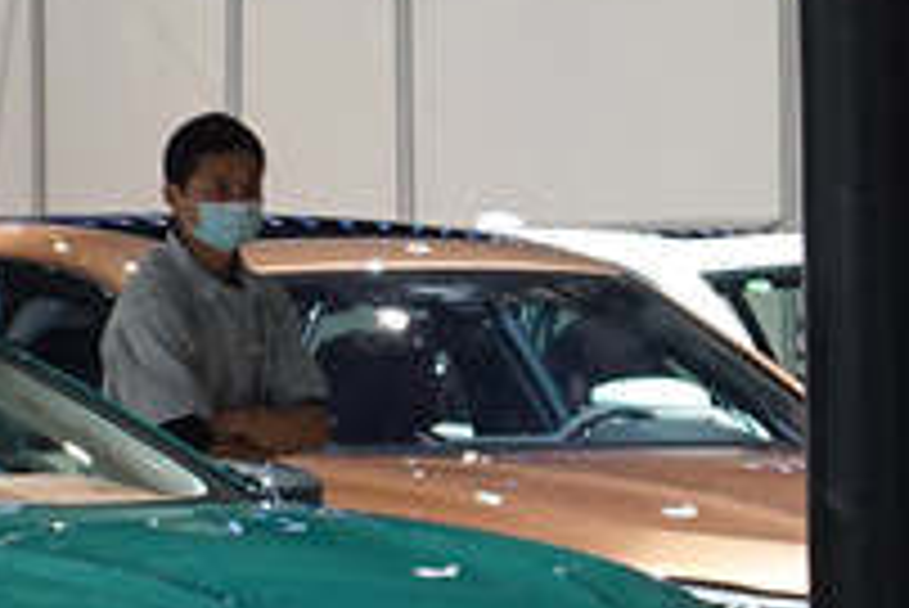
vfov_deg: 1.5
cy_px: 95
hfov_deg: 2.3
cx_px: 274
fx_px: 22463
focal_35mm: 889
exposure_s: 1/60
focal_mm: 72
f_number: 4.5
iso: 800
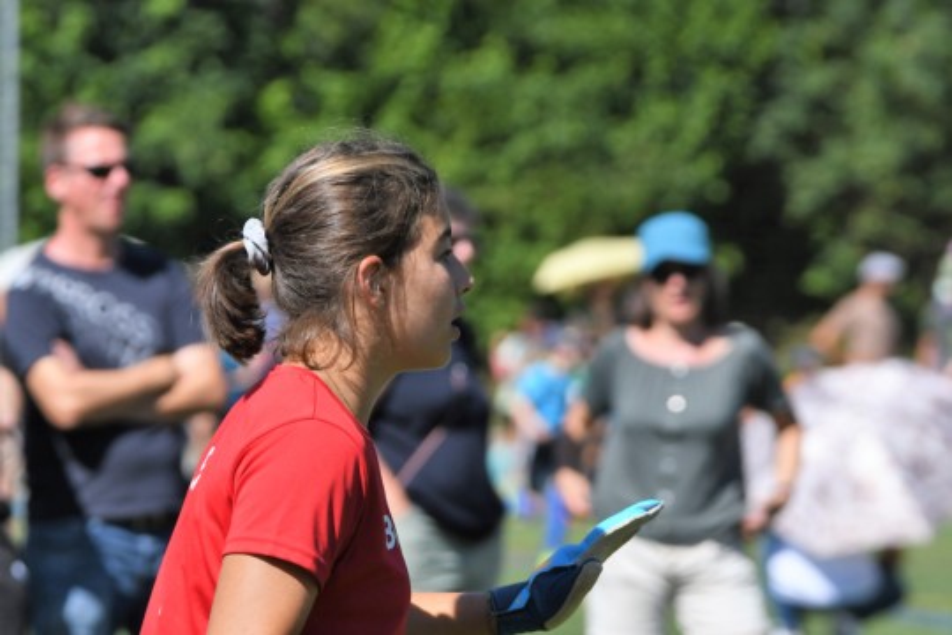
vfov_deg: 5.7
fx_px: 6346
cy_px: 318
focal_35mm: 240
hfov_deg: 8.6
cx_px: 476
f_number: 5
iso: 640
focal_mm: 160
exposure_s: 1/4000
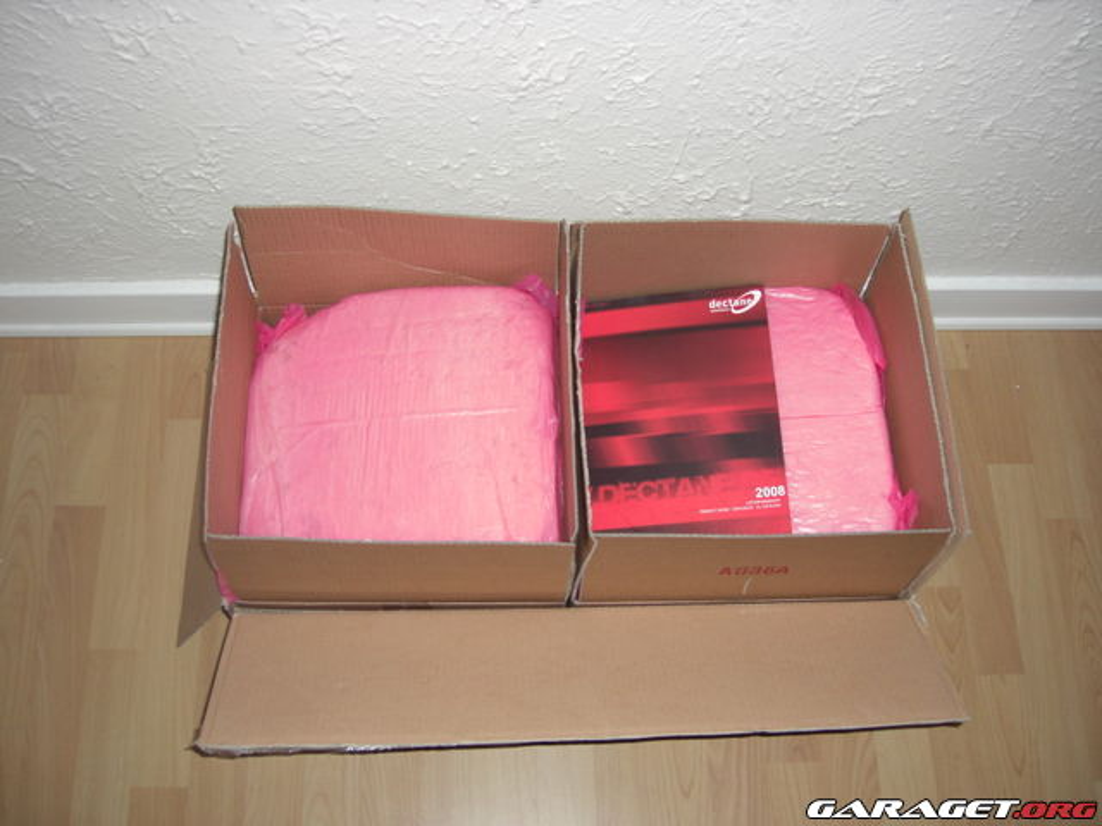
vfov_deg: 37.7
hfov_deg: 49.0
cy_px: 413
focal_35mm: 38
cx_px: 551
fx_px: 1210
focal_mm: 7.9
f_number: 2.8
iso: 200
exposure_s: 1/60
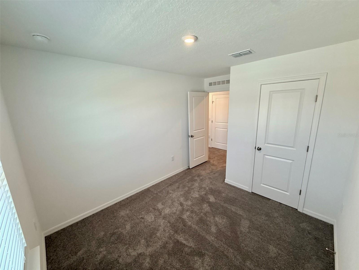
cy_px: 135
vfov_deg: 85.7
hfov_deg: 102.1
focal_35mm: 14
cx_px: 180
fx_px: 145
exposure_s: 1/120
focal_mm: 2.22
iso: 100
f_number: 2.2
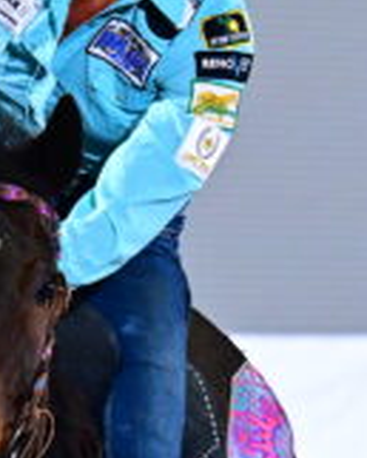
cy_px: 388
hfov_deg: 2.0
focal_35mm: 777
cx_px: -125
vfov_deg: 2.5
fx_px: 10540
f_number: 5
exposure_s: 1/200
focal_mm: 130
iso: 2000
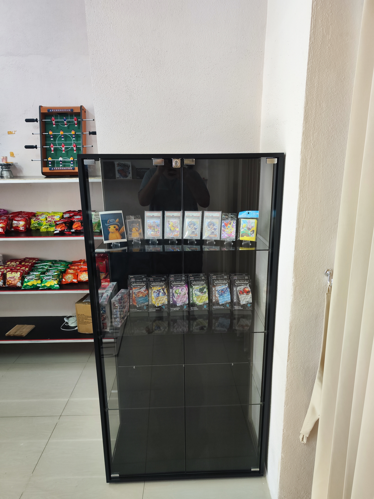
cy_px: 250
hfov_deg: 58.9
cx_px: 187
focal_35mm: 23
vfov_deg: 73.9
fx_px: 331
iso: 1399
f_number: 1.69
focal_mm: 7.01
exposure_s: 1/100
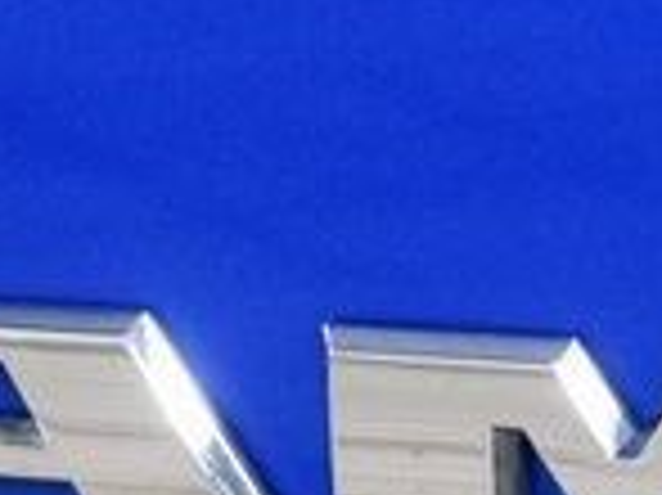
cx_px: 27
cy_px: 403
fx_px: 8427
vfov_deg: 3.4
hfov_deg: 4.5
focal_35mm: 441
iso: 1600
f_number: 5
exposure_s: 1/30
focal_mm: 70
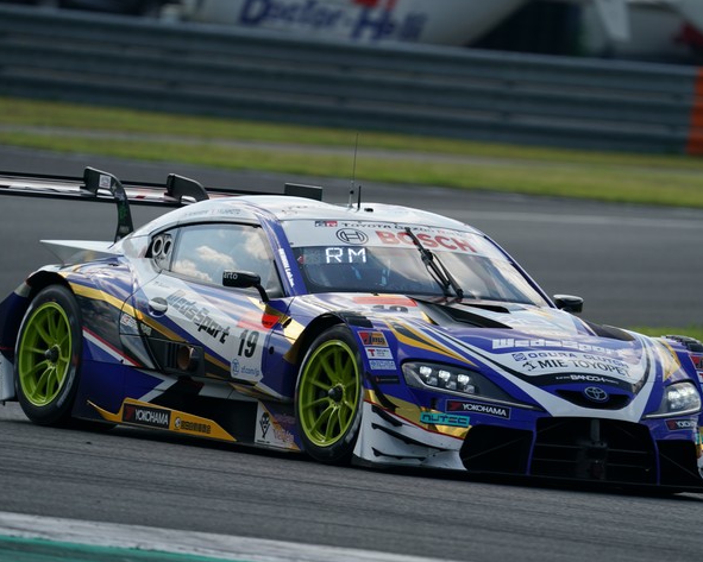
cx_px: 404
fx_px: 14275
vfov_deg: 2.3
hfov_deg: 2.8
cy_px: 278
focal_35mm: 686
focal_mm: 600
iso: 200
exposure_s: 1/640
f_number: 6.3
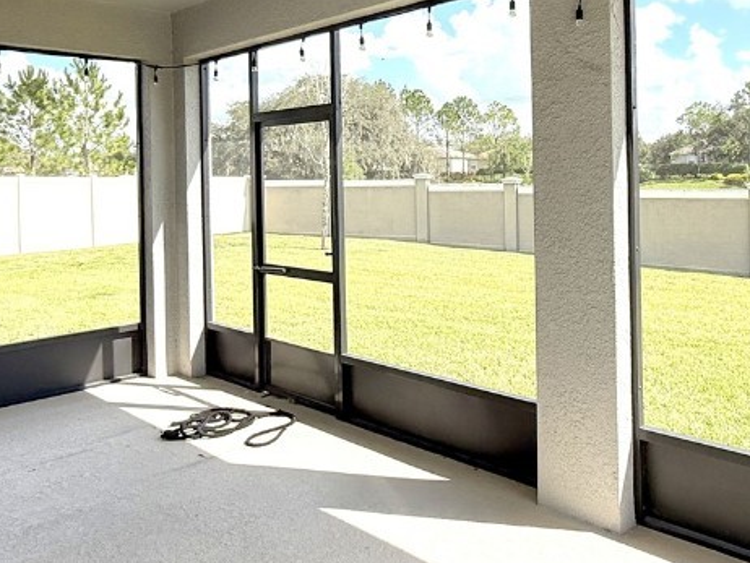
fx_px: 672
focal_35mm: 31
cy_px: 178
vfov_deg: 44.7
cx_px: 442
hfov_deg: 58.0
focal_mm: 2.22
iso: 50
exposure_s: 1/1001
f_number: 2.2
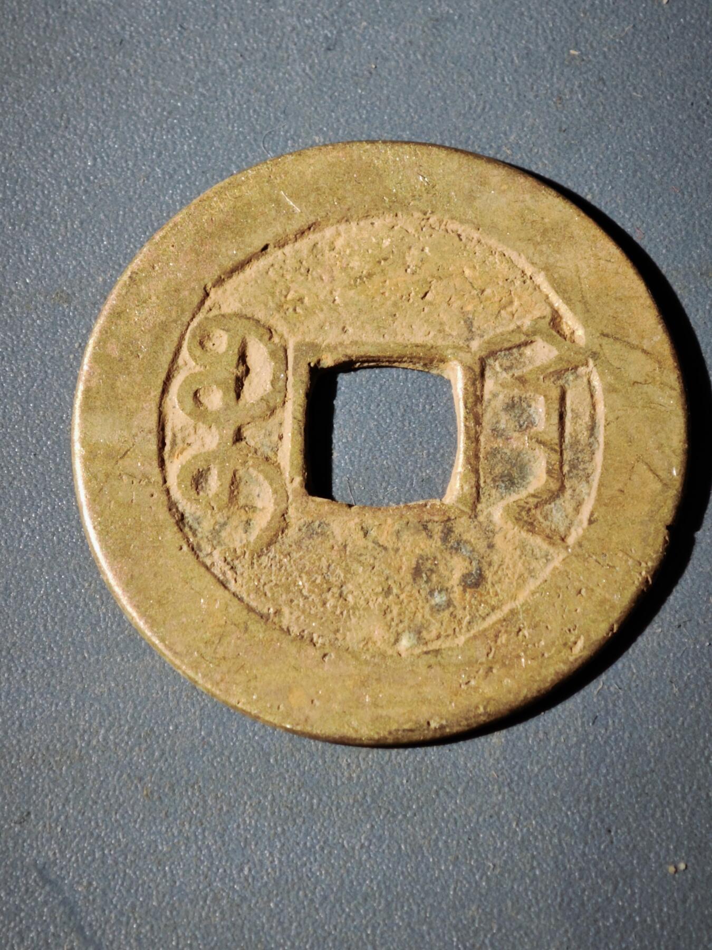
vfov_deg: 17.0
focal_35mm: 116
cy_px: 475
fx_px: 3181
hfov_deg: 12.8
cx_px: 356
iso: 320
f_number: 2
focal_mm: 9
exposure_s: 1/100
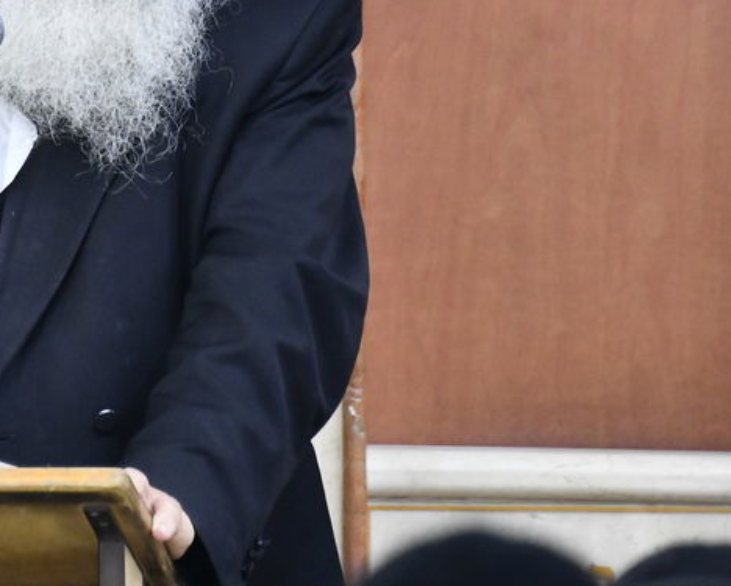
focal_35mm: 589
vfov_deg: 2.6
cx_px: 70
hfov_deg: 3.3
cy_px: 26
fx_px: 12751
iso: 2000
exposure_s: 1/125
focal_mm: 210
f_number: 5.6
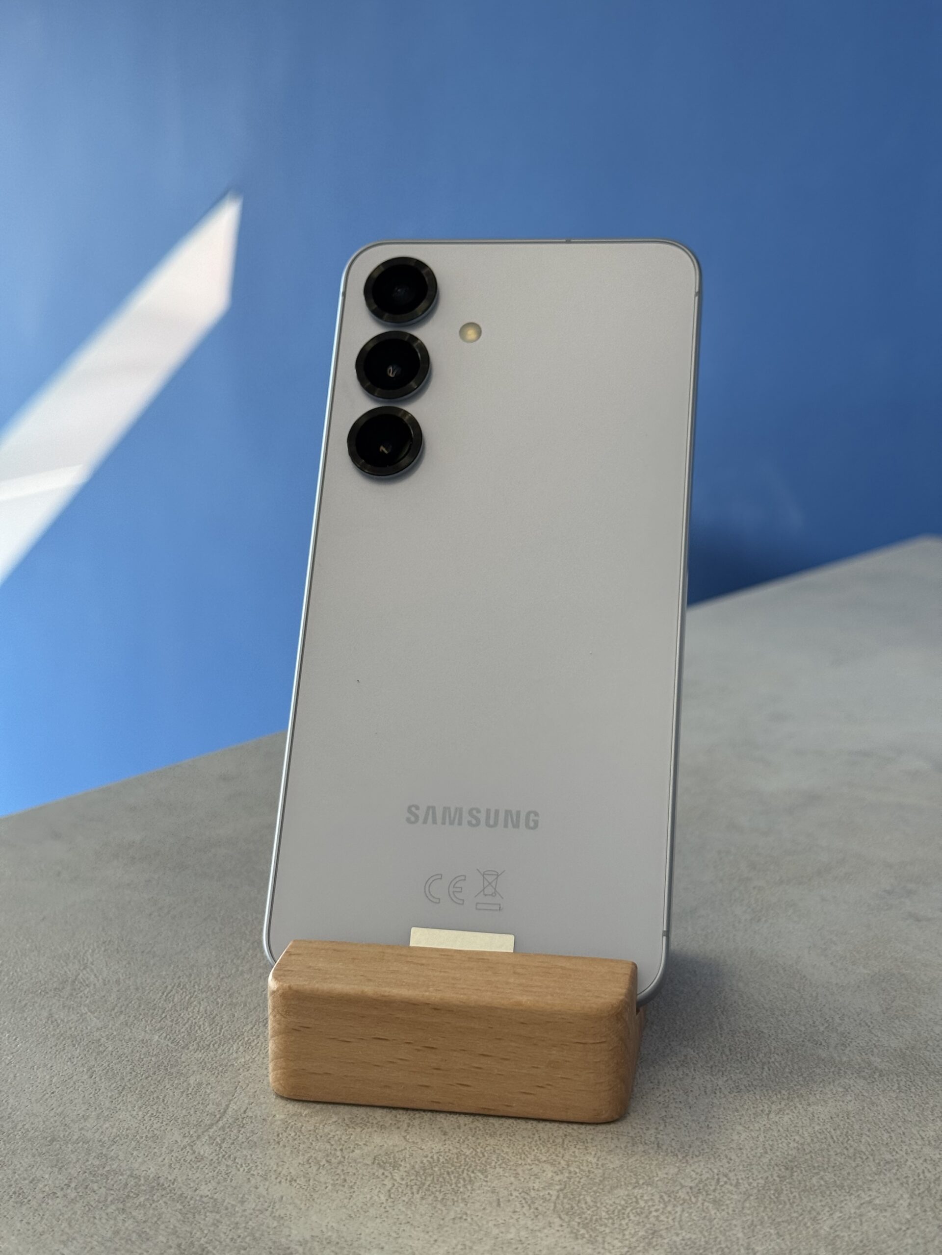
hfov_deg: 30.3
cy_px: 628
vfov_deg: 39.7
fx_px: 1742
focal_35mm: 48
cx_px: 471
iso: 64
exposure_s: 1/235
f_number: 1.78
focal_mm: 6.76
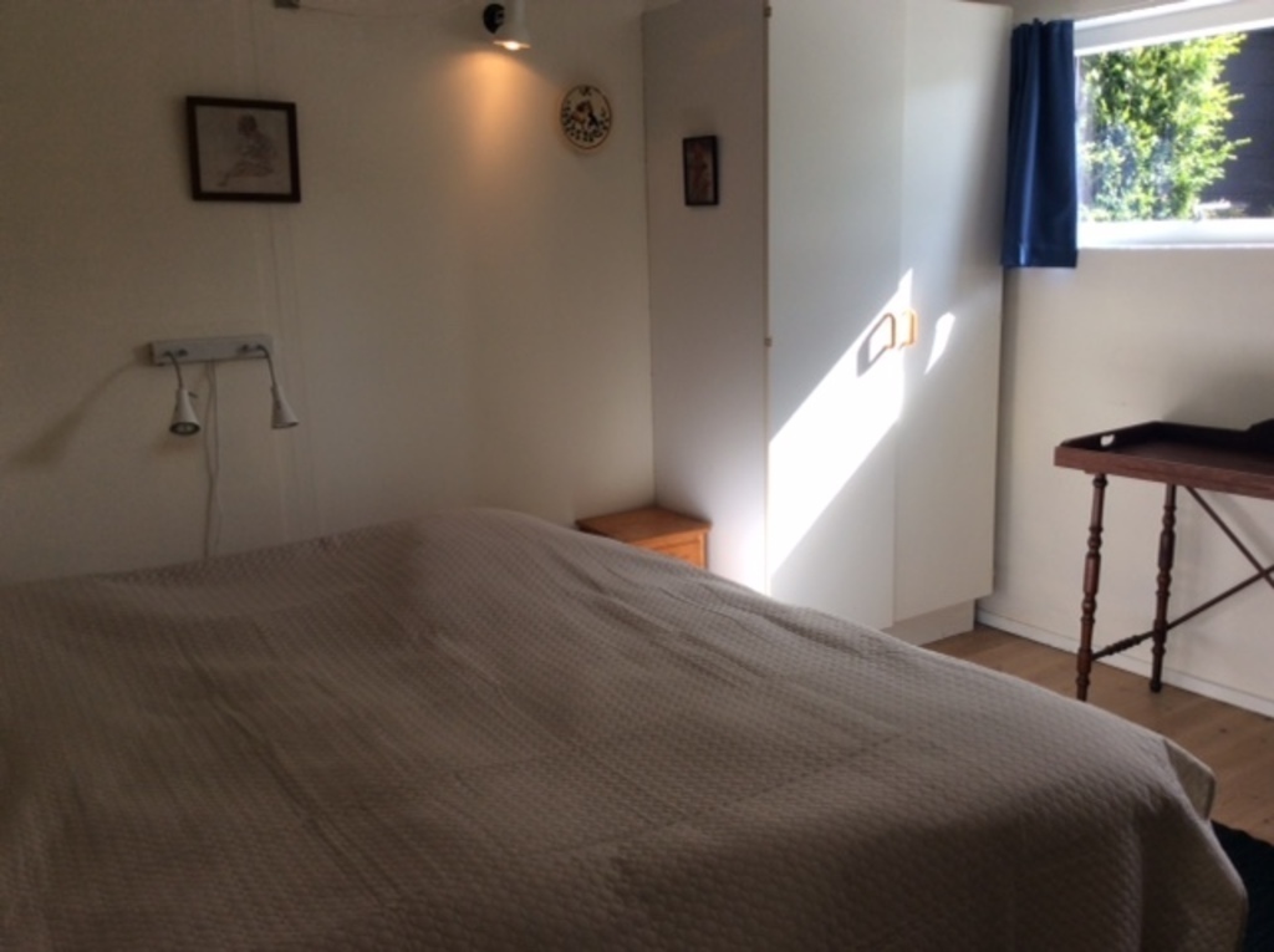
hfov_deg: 56.9
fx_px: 1176
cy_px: 476
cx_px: 637
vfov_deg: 44.1
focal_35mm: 32
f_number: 2.4
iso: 32
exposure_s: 1/130
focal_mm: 3.3
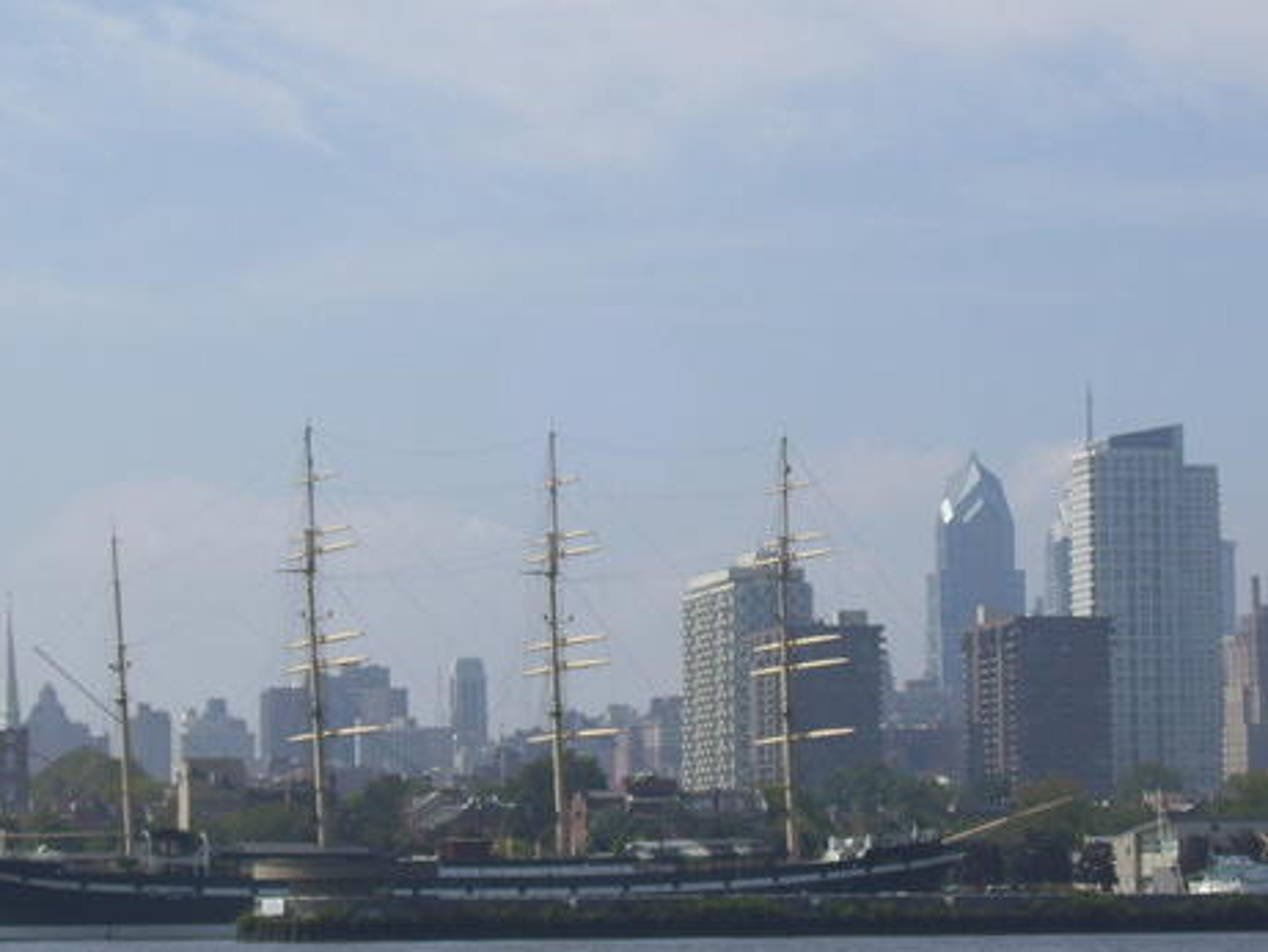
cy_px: 393
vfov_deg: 9.9
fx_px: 5496
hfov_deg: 13.2
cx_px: 589
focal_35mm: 150
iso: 80
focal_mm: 18
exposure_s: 1/400
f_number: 8
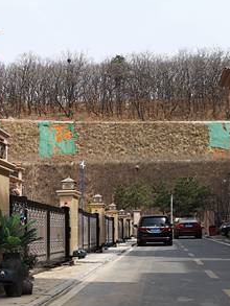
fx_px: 522
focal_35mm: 59
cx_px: -13
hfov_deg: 23.5
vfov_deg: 31.8
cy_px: 244
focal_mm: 3.95
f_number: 1.8
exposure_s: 1/1513
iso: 50
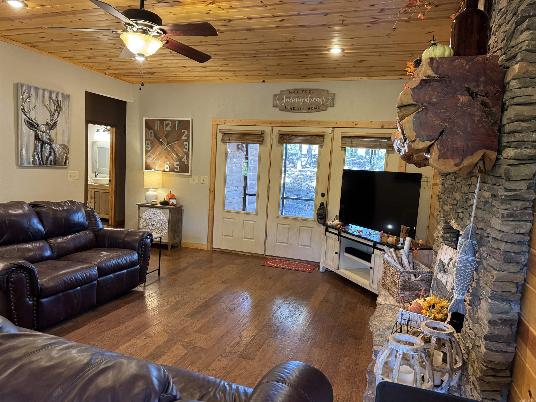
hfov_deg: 71.6
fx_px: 372
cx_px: 268
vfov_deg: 56.8
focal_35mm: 24
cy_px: 201
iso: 400
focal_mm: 6.76
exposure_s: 1/60
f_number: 1.78
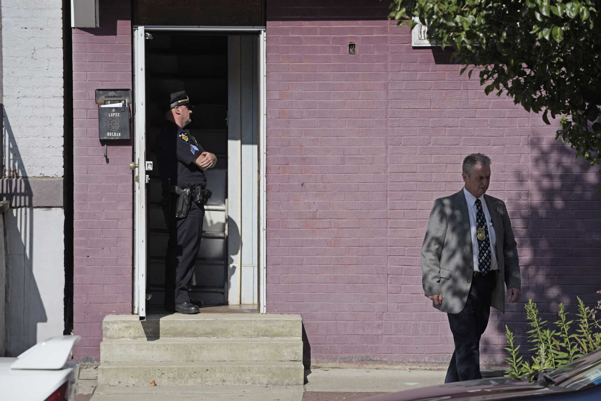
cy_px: 200
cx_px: 300
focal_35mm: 170
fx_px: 2839
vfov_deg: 8.1
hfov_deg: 12.1
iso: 200
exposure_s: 1/2500
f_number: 5.6
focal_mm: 170
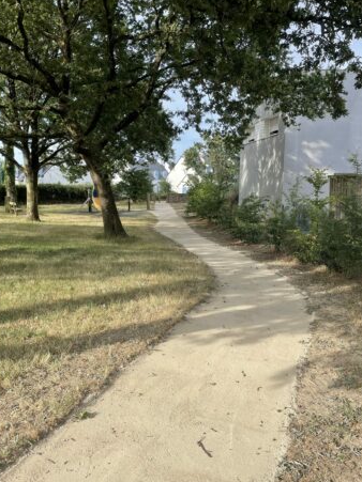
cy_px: 238
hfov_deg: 46.7
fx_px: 419
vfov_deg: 60.0
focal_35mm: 30
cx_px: 159
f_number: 1.6
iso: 32
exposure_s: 1/910
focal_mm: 4.2
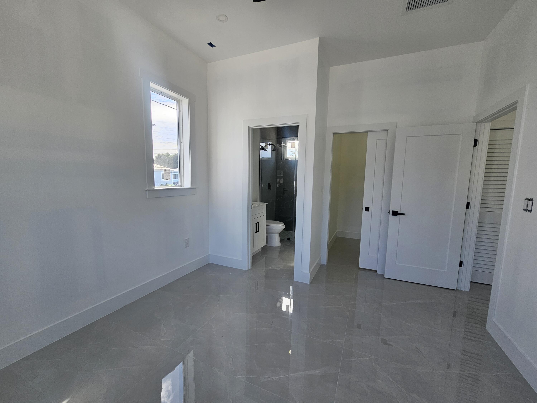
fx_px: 202
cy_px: 202
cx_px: 268
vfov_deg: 89.9
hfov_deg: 106.2
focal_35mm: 13
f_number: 2.2
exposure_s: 1/253
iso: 64
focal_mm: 2.2
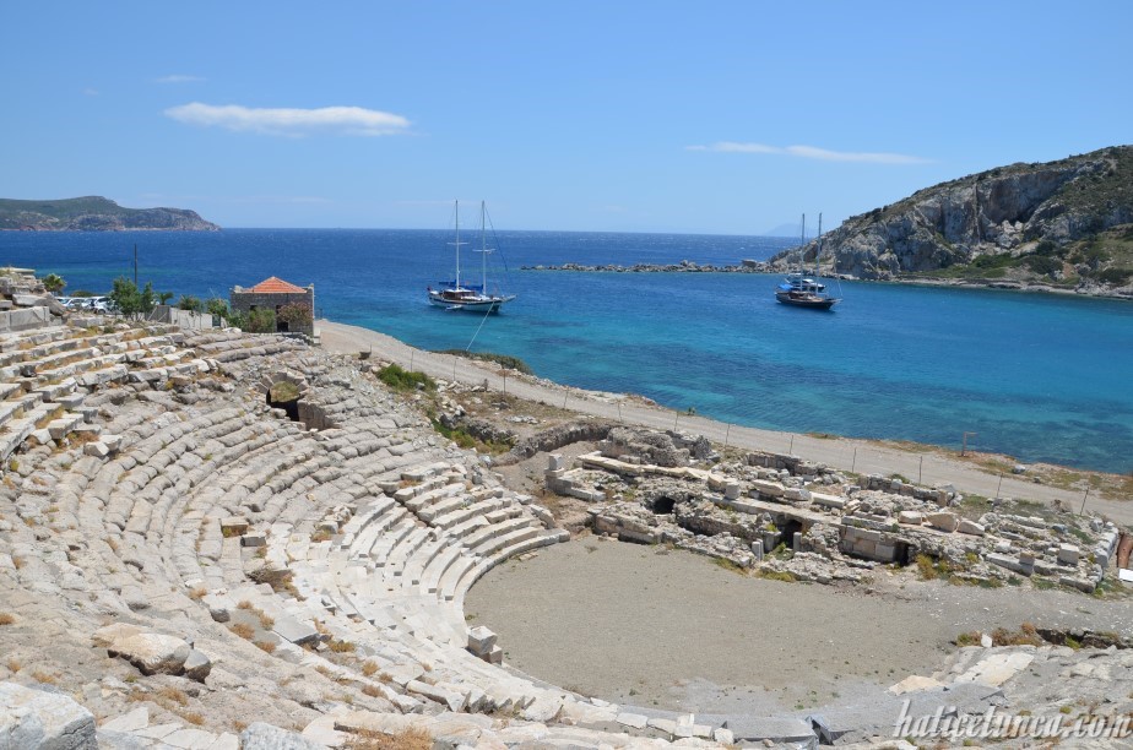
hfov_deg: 67.5
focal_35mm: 27
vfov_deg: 47.7
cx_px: 566
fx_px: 848
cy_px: 375
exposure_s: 1/320
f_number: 9
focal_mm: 18
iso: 100
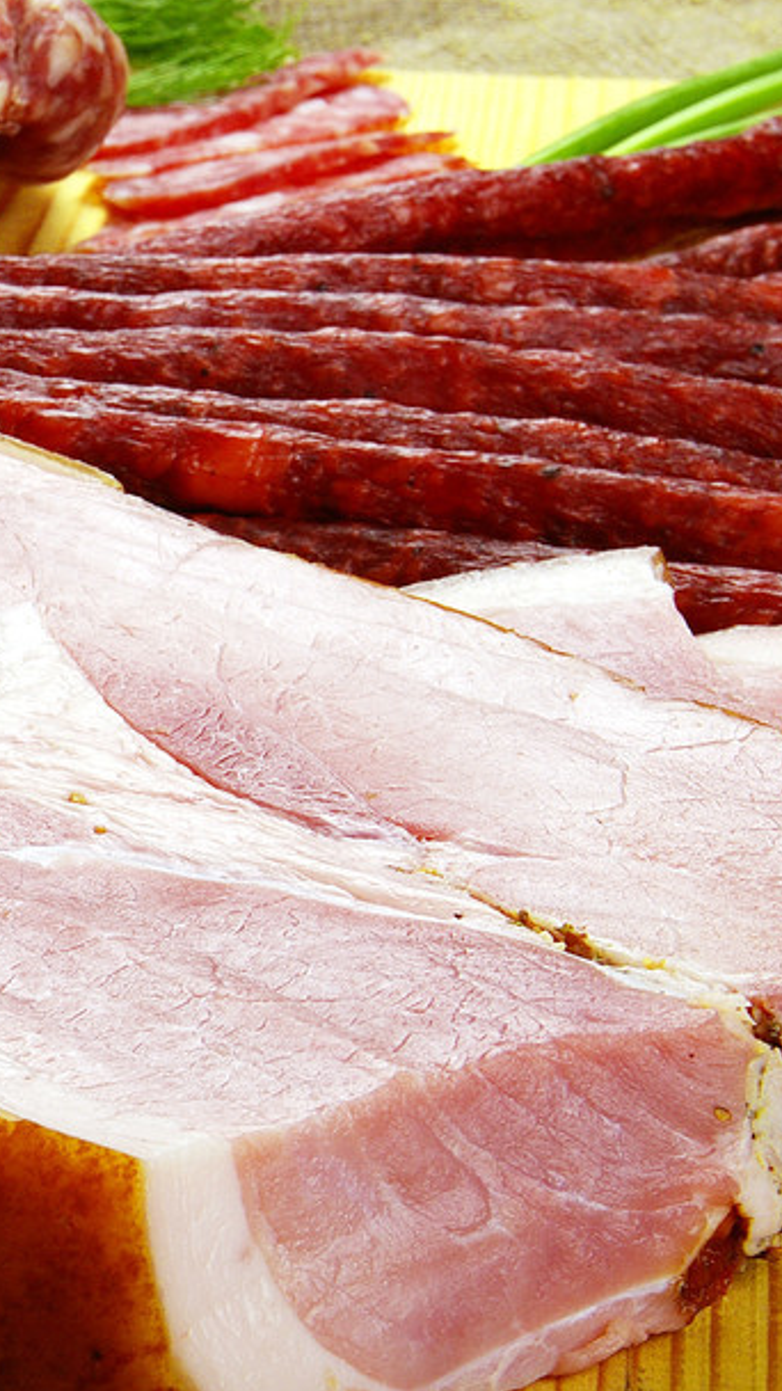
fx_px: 4866
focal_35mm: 132
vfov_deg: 16.3
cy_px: 707
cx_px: -289
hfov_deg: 9.0
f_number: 16
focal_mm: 50
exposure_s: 1/125
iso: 200
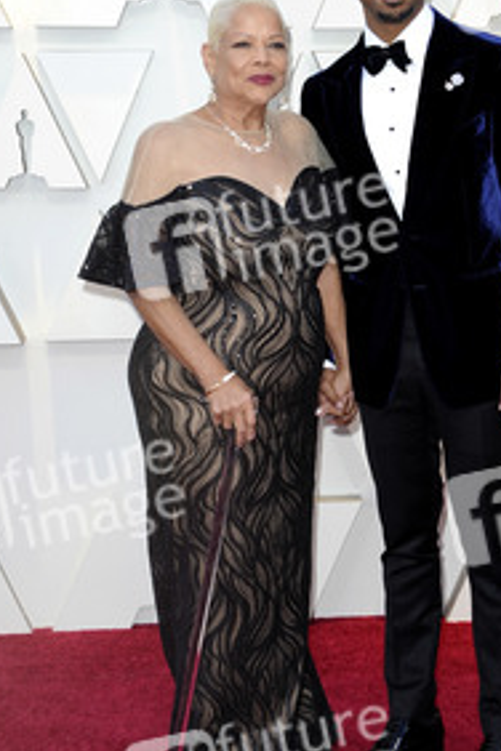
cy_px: 370
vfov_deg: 26.0
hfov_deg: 17.4
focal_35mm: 78
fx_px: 1628
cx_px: 340
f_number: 6.3
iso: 800
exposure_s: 1/250
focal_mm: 55
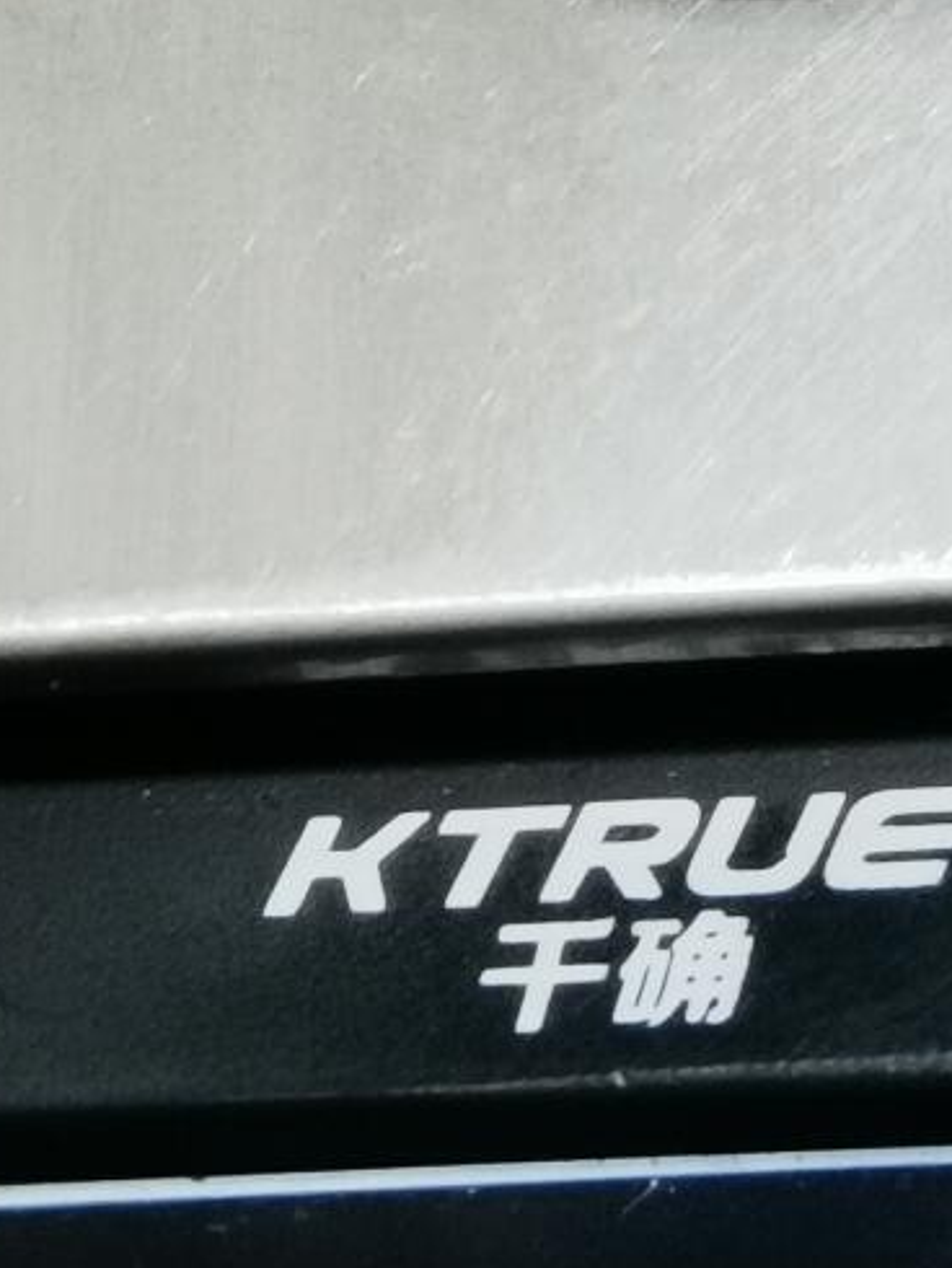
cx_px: 717
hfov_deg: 6.3
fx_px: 8610
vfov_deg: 8.3
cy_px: -267
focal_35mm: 235
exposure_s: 1/100
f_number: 1.9
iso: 160
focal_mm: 6.67
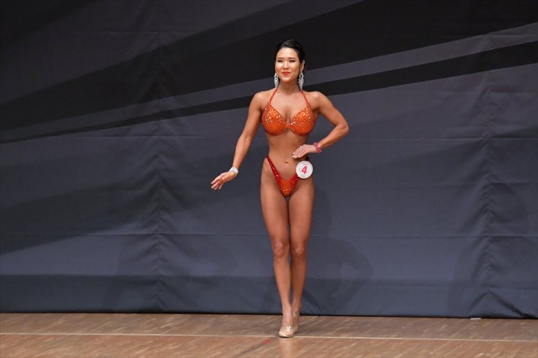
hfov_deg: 6.5
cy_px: 179
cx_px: 269
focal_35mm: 315
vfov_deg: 4.4
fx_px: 4705
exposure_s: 1/400
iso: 6400
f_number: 5.6
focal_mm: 210
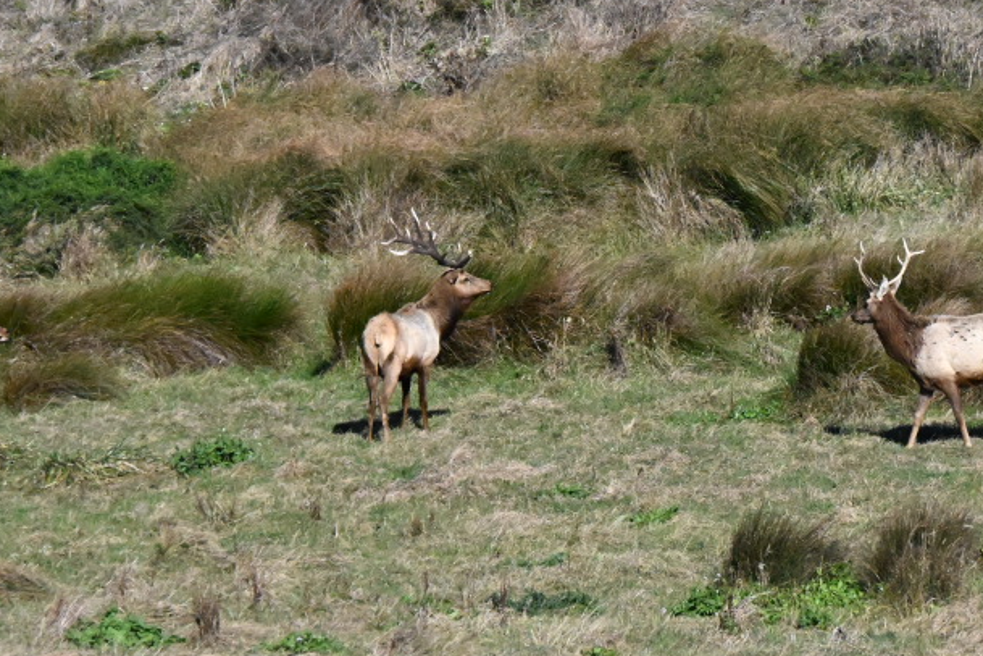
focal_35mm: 412
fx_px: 11249
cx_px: 683
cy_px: 334
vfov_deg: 3.3
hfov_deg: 5.0
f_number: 13
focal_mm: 155
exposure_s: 1/10000
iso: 8000
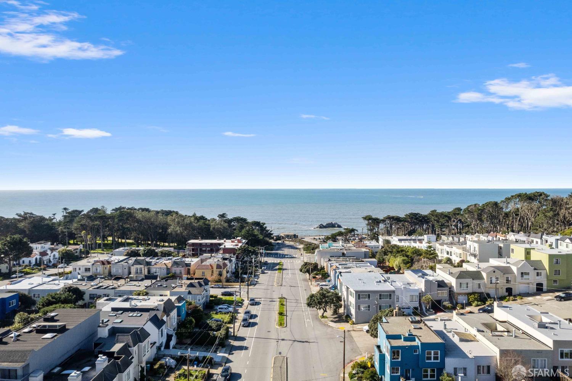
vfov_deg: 57.2
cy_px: 190
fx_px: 349
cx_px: 286
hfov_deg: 78.6
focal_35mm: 22
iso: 120
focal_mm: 8.38
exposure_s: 1/2000
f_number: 2.8
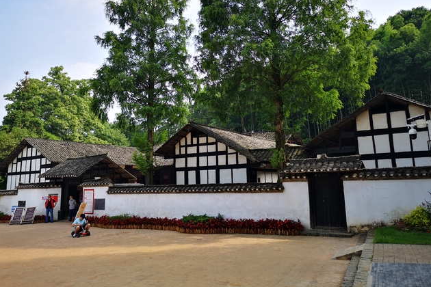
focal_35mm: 29
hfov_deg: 63.7
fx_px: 347
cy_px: 121
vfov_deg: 44.8
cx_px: 211
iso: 50
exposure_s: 1/996
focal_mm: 5.58
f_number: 1.8
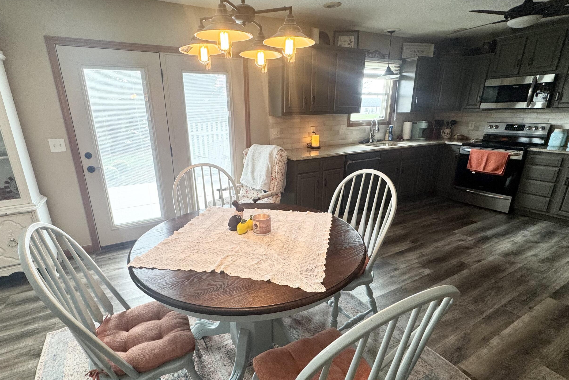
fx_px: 284
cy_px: 205
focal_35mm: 18
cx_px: 267
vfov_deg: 67.3
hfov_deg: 89.9
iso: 125
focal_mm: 2.22
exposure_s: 1/120
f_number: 2.2
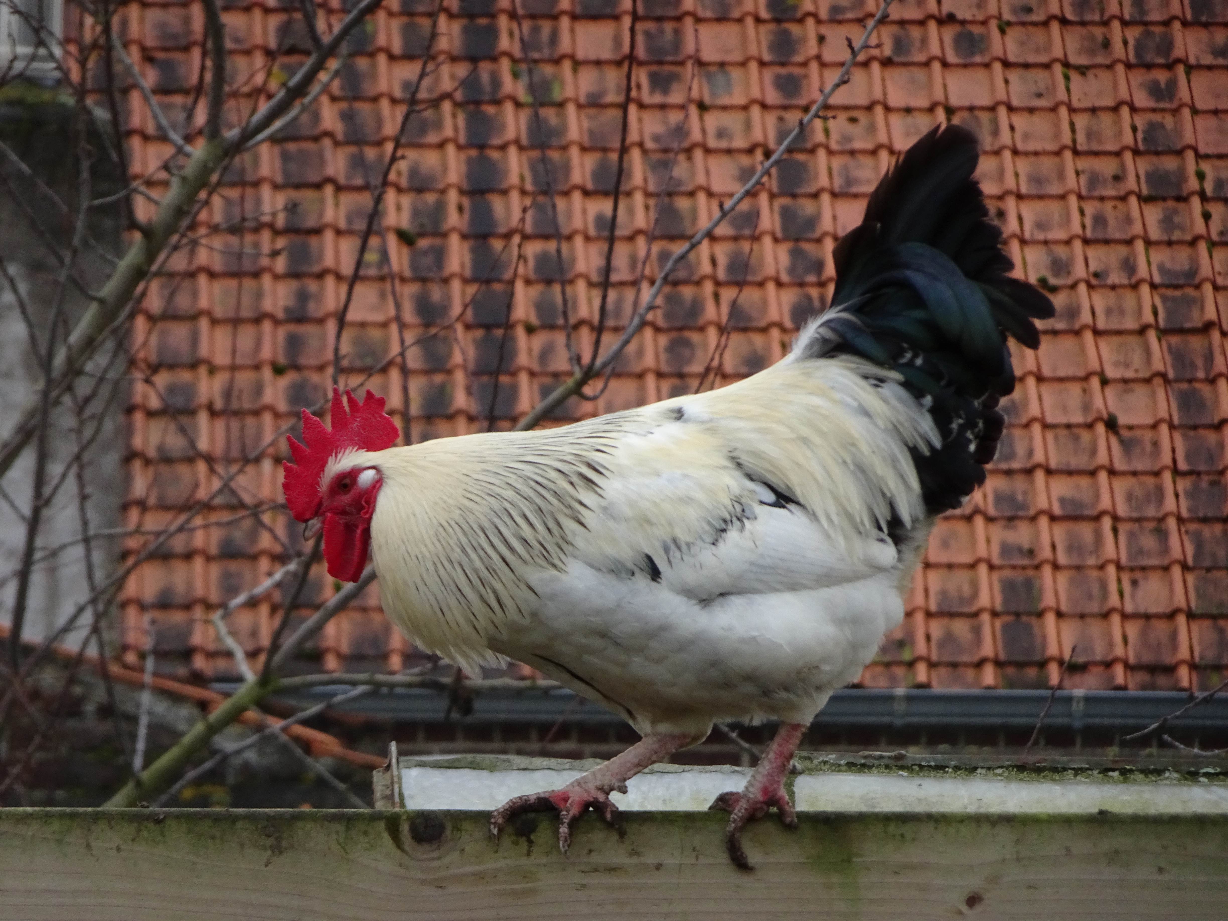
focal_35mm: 344
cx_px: 614
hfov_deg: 5.8
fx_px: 12203
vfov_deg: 4.3
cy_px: 460
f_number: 6.3
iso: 200
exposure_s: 1/250
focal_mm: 58.82
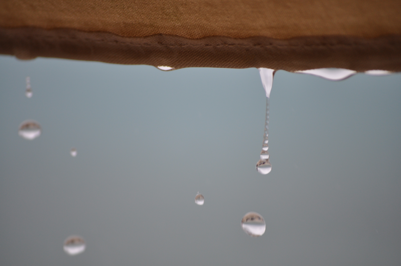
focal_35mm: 300
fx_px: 3338
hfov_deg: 6.9
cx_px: 200
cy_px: 133
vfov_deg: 4.6
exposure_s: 1/1250
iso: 400
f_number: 5.6
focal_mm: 200
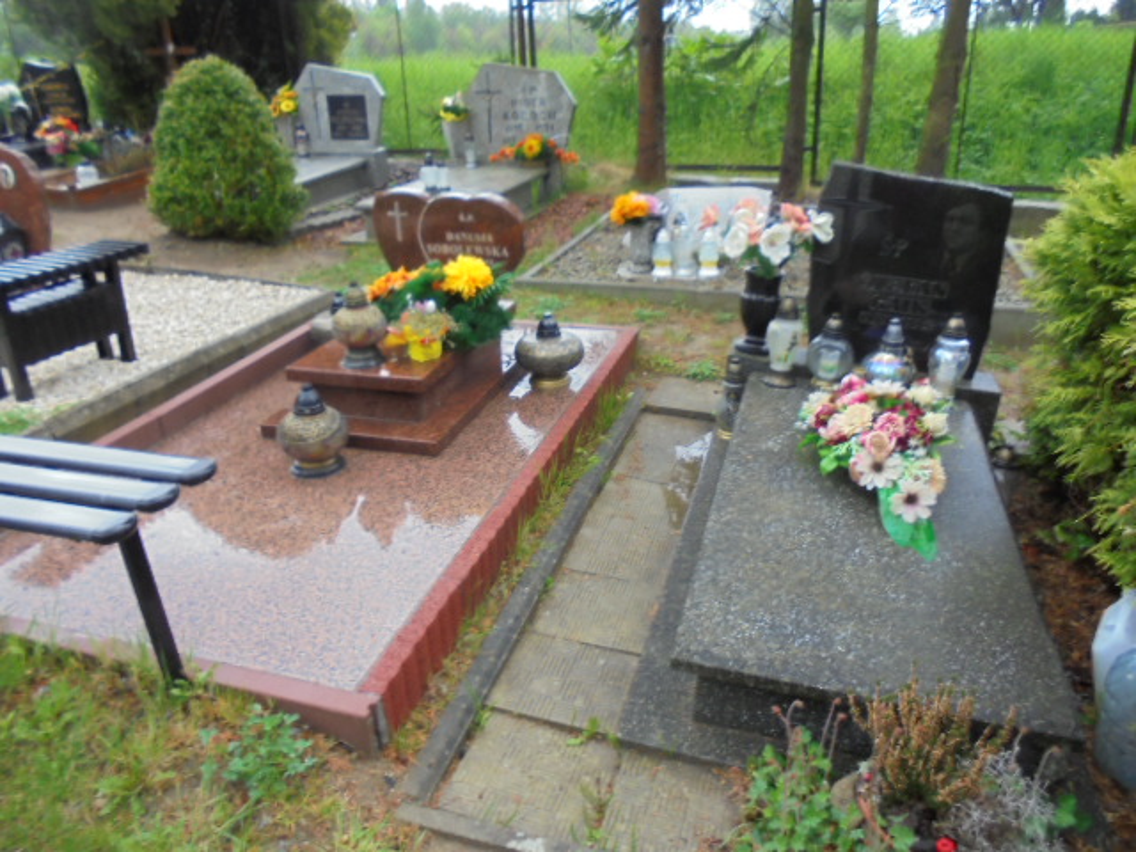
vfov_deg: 53.1
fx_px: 853
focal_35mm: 26
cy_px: 426
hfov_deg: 67.3
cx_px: 568
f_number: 3.5
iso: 160
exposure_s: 1/30
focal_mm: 4.6
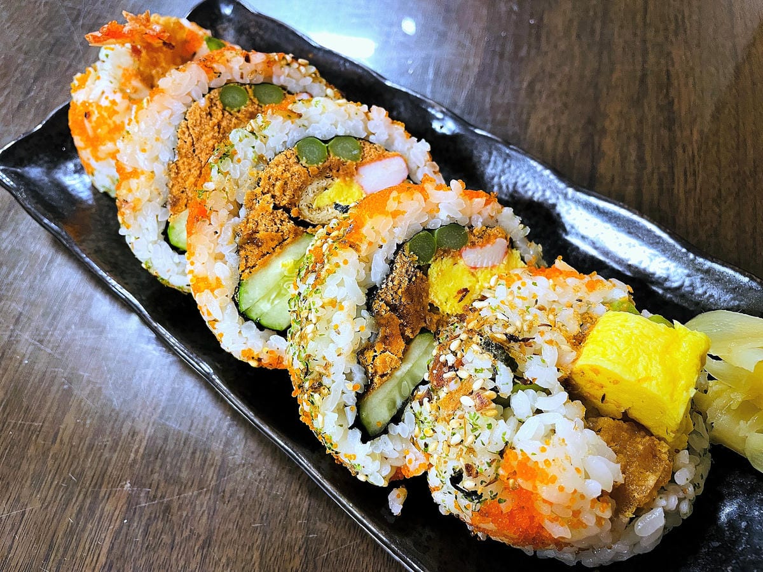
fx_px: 573
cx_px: 382
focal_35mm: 26
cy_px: 286
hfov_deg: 67.3
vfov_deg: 53.1
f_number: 1.6
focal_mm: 4.2
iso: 200
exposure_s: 1/60
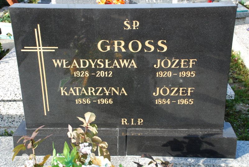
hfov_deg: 37.8
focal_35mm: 52
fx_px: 364
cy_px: 84
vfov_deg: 25.9
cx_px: 124
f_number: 8
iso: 500
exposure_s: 1/320
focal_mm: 35
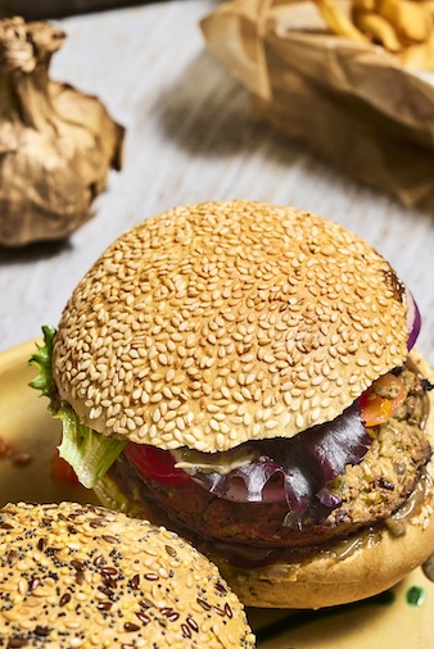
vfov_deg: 25.7
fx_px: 1427
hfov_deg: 17.3
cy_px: 314
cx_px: 273
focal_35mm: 79
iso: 400
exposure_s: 1/250
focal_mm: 50
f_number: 5.6
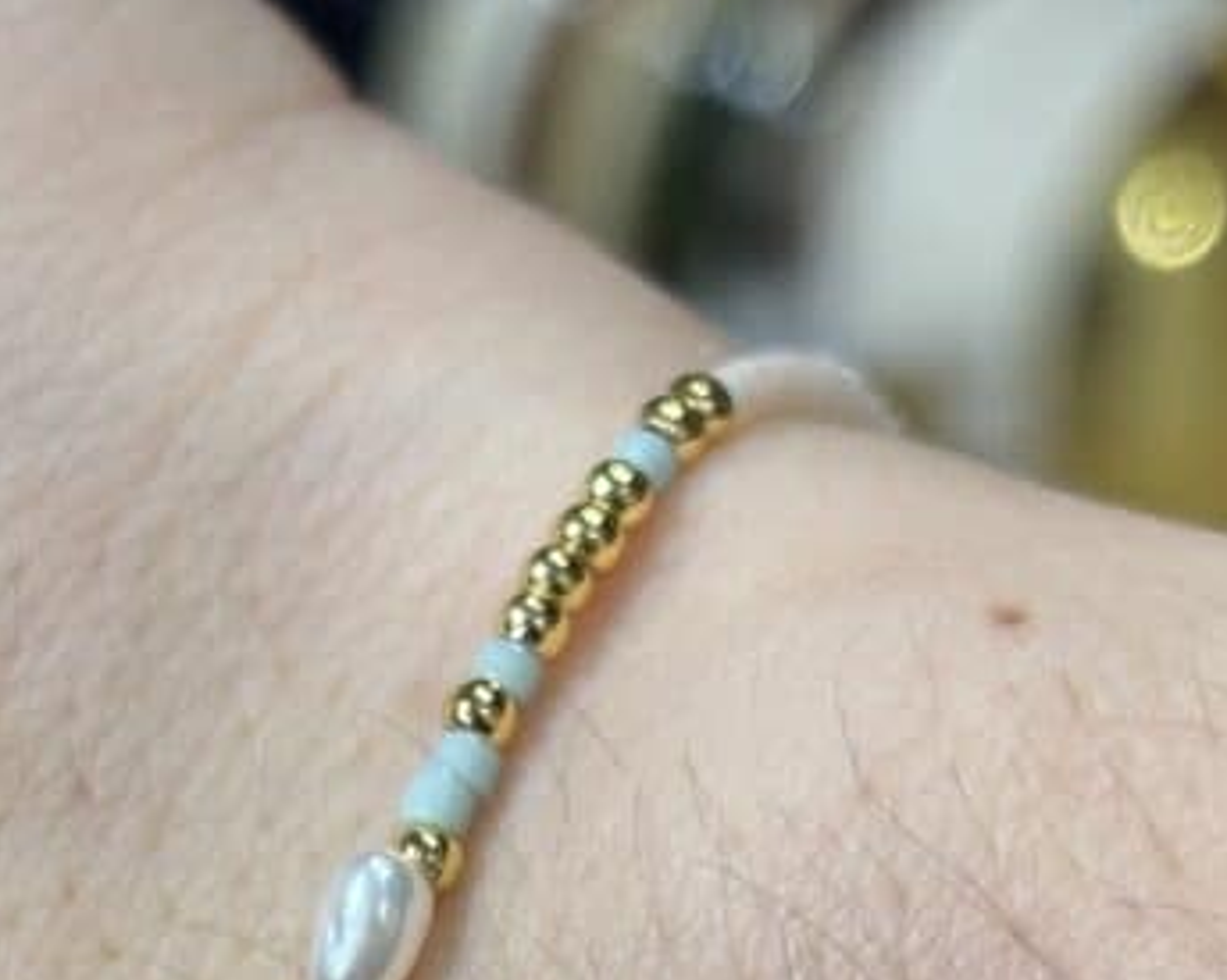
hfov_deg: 12.8
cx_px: 614
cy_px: 1251
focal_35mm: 151
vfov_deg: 10.0
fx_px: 5482
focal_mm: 5.96
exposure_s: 1/100
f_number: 1.6
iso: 40
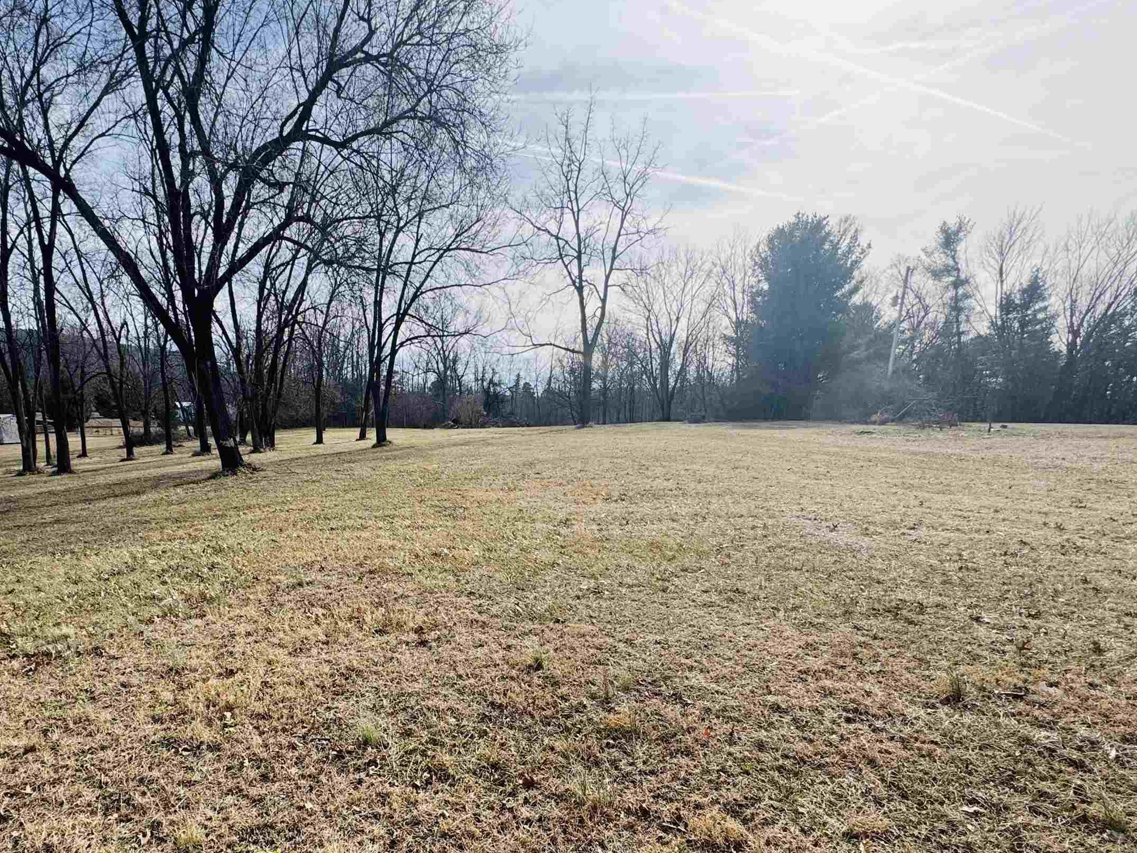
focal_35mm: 20
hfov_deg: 81.1
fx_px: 657
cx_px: 474
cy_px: 556
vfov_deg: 64.6
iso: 50
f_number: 2.2
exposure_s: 1/980
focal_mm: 2.22
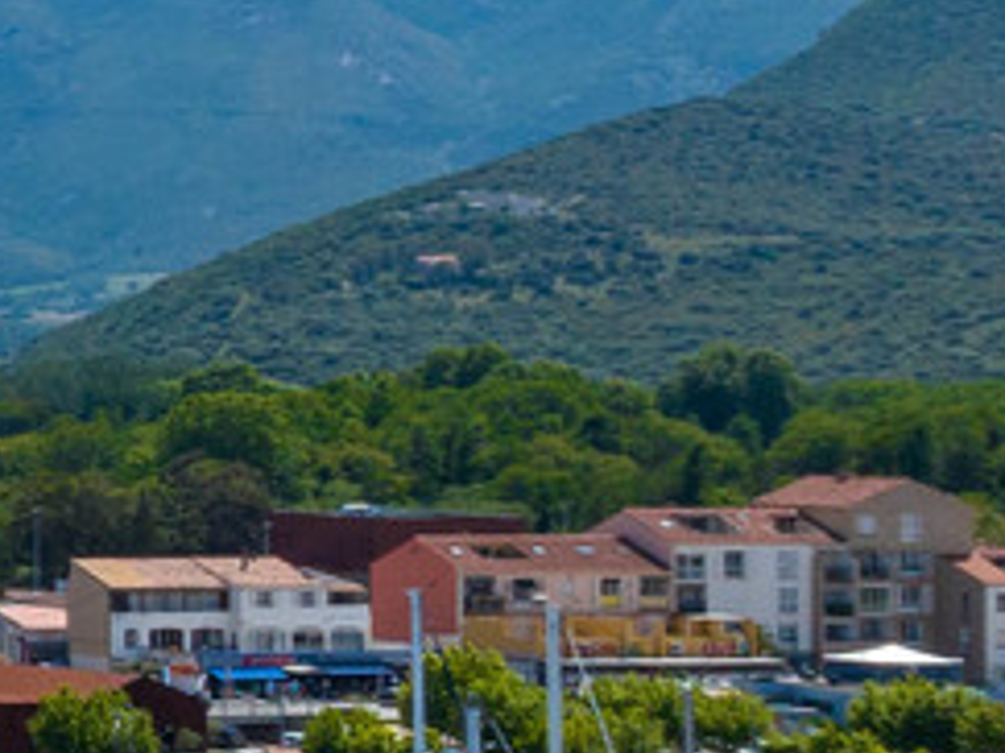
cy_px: 327
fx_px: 4585
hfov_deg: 9.5
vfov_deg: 9.4
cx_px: -2080
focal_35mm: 158
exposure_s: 1/240
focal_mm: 12.3
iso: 100
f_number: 11
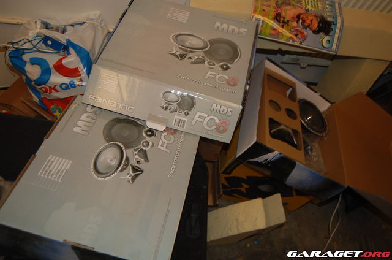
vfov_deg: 39.8
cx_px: 196
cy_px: 130
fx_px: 359
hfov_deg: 57.3
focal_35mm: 33
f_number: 3.8
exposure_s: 1/60
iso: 400
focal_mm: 22
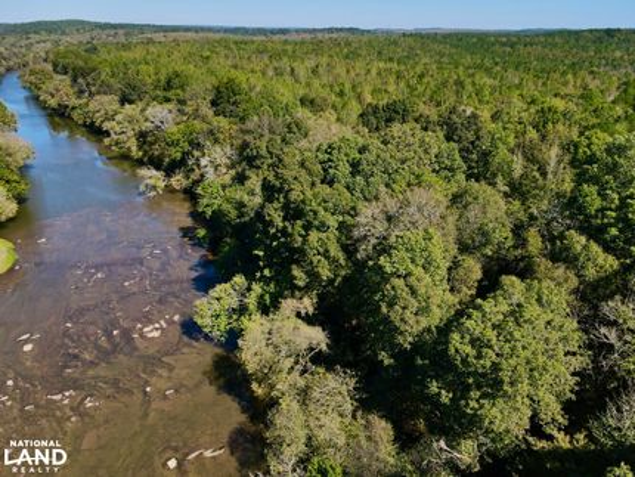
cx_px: 318
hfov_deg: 71.6
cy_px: 238
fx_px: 441
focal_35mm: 24
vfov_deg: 56.9
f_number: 2.8
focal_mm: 4.5
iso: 100
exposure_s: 1/1000
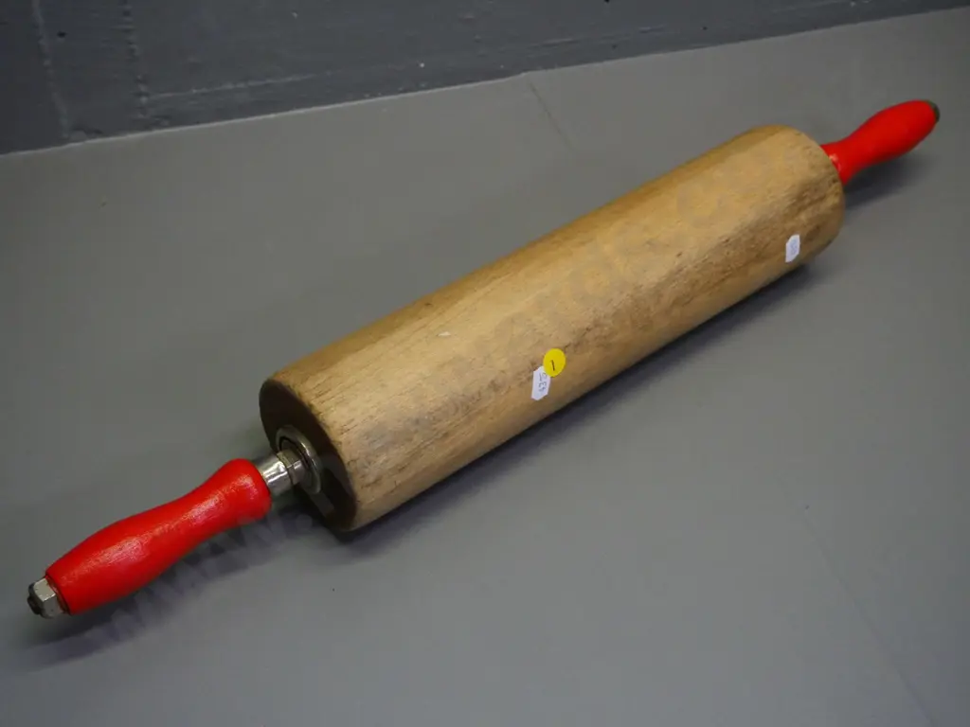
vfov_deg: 32.9
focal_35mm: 44
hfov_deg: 42.9
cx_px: 485
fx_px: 1233
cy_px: 364
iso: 3200
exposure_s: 1/320
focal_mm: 22
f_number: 5
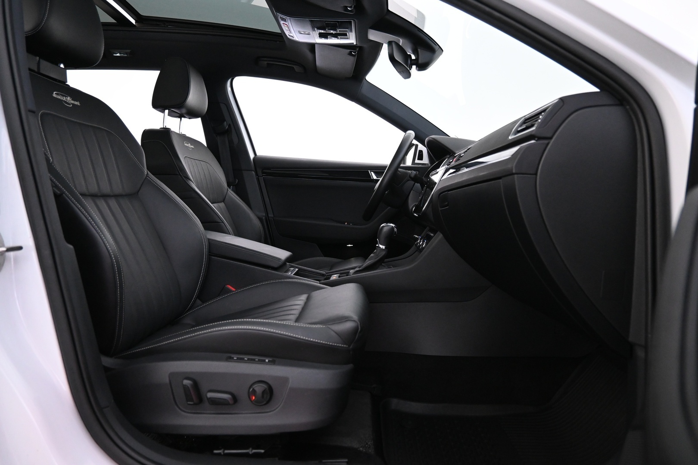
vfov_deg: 53.1
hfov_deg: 73.7
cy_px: 232
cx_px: 349
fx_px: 465
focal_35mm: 24
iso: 2500
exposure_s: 1/25
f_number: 3.5
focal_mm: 16
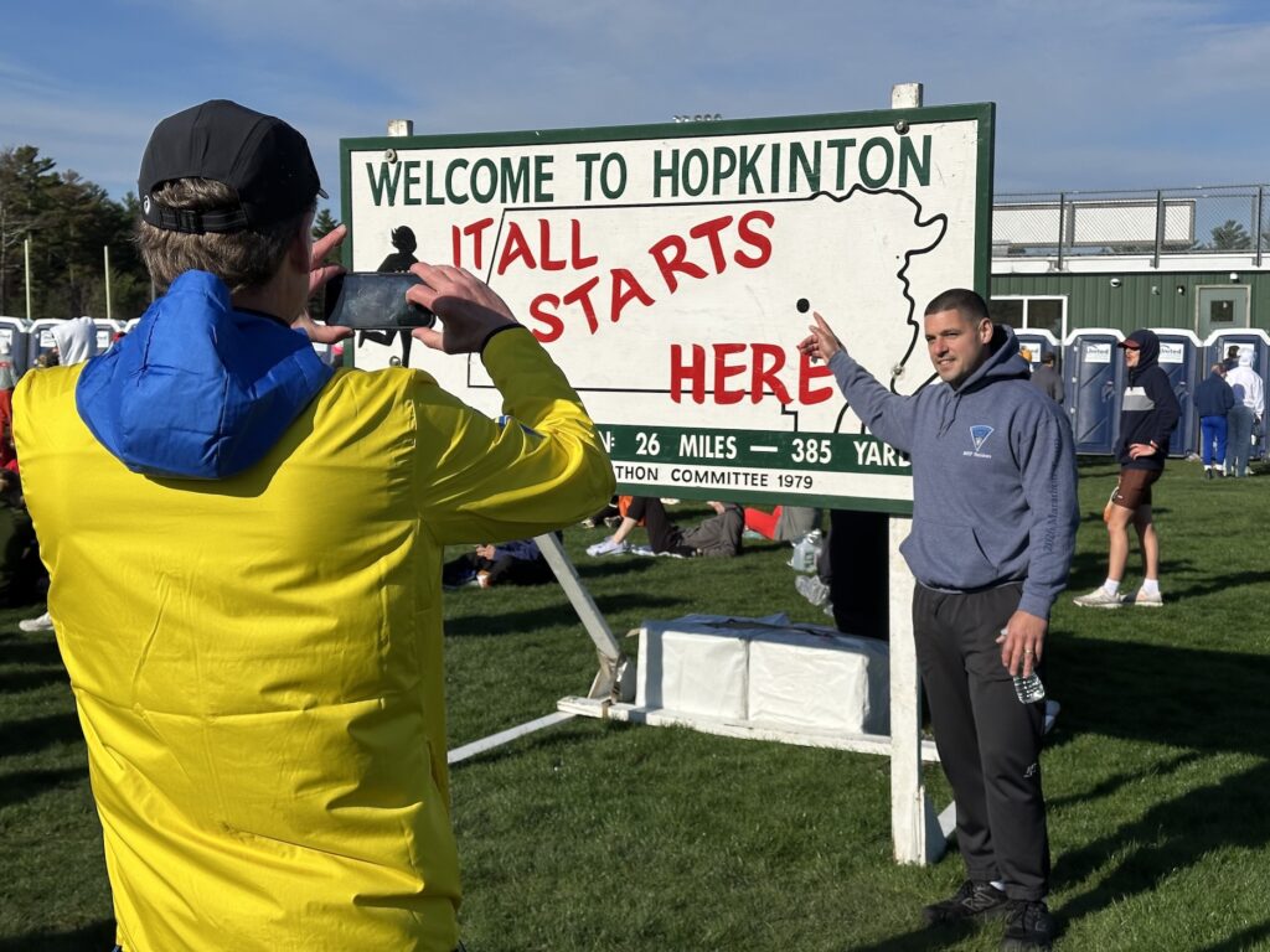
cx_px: 635
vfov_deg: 30.3
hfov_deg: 39.7
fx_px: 1761
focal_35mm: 48
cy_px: 476
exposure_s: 1/8929
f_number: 1.78
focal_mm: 6.86
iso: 64
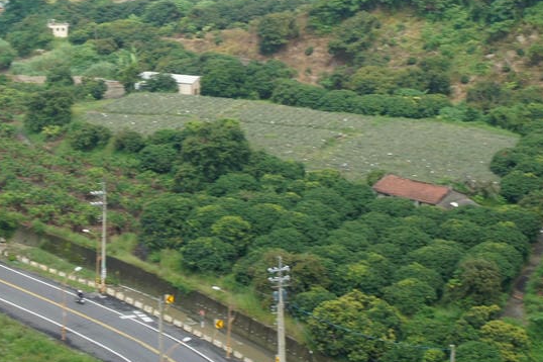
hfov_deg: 21.2
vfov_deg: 13.9
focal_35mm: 96
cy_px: -32
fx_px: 1447
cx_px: 224
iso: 400
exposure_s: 1/250
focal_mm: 29
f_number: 13
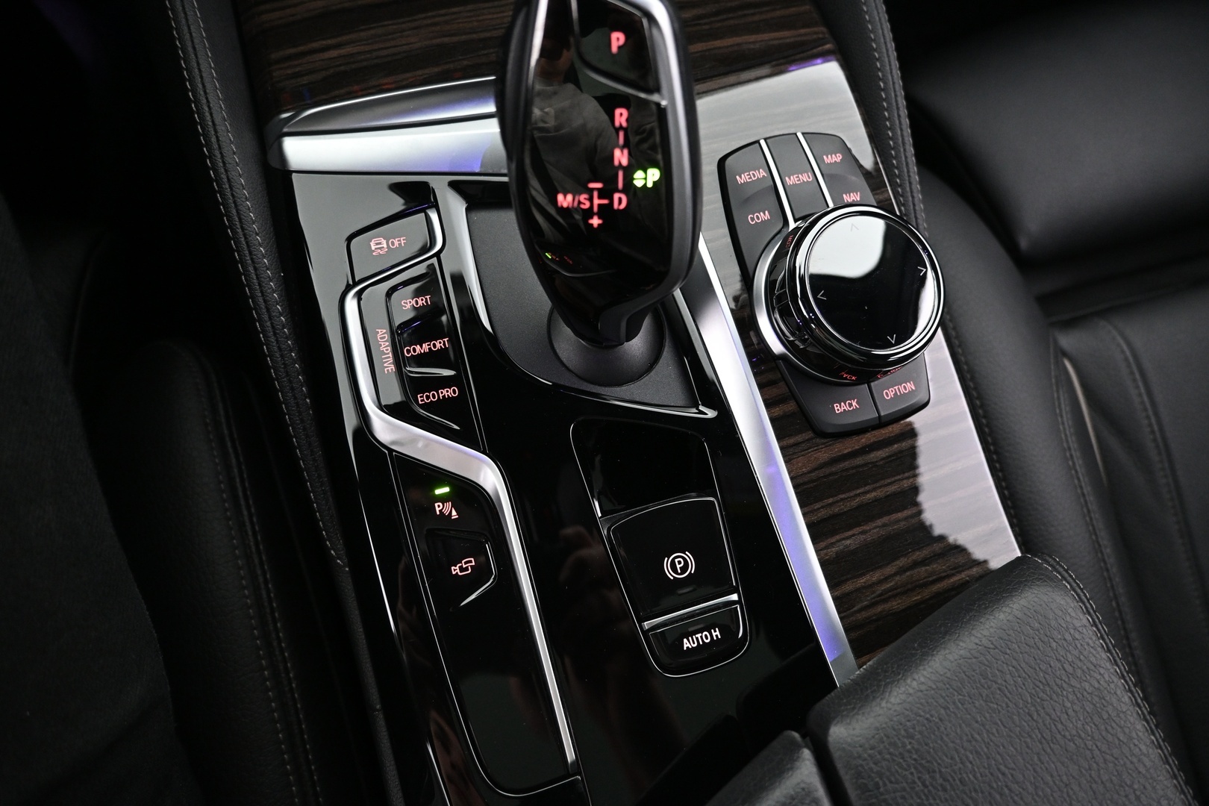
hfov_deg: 73.7
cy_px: 403
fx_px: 806
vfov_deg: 53.1
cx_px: 604
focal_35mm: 24
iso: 1600
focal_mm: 16
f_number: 3.5
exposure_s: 1/15
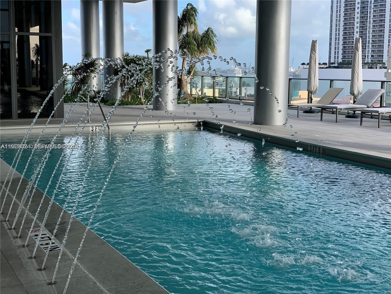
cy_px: 147
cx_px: 196
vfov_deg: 28.0
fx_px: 587
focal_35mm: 52
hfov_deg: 36.8
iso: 16
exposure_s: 1/345
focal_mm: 6
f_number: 2.4
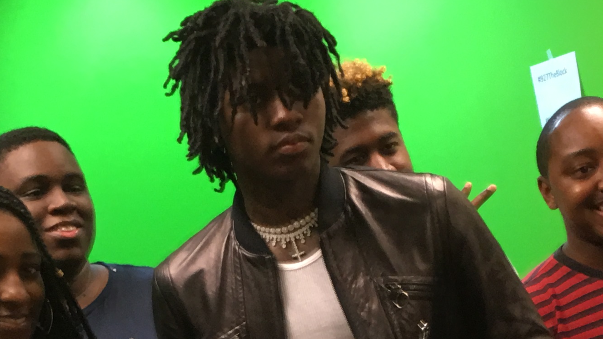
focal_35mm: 96
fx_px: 1535
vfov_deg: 12.0
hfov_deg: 22.2
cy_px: 508
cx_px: 217
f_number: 2.2
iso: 32
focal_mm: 4.15
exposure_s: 1/15
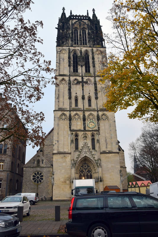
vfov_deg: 67.4
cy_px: 118
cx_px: 79
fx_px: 178
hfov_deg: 48.0
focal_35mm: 27
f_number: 8
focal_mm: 18
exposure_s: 1/50
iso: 400
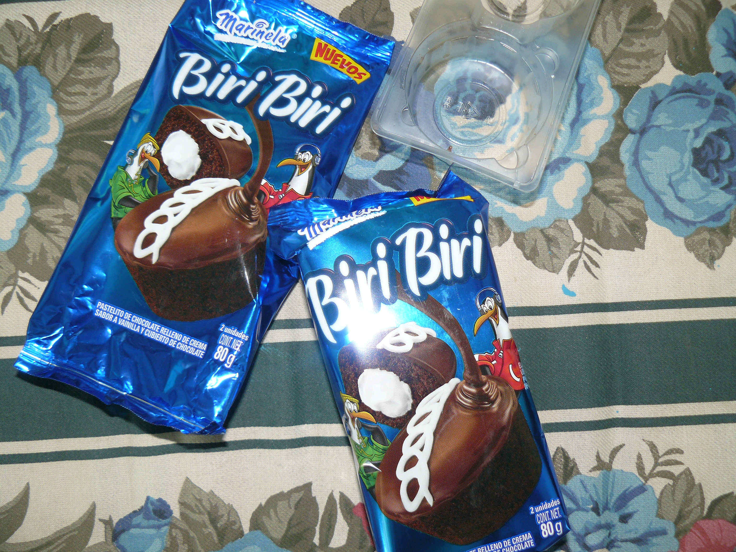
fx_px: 765
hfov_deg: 51.4
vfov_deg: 39.7
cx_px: 368
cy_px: 276
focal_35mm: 36
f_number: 2.8
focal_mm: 6
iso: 100
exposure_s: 1/20
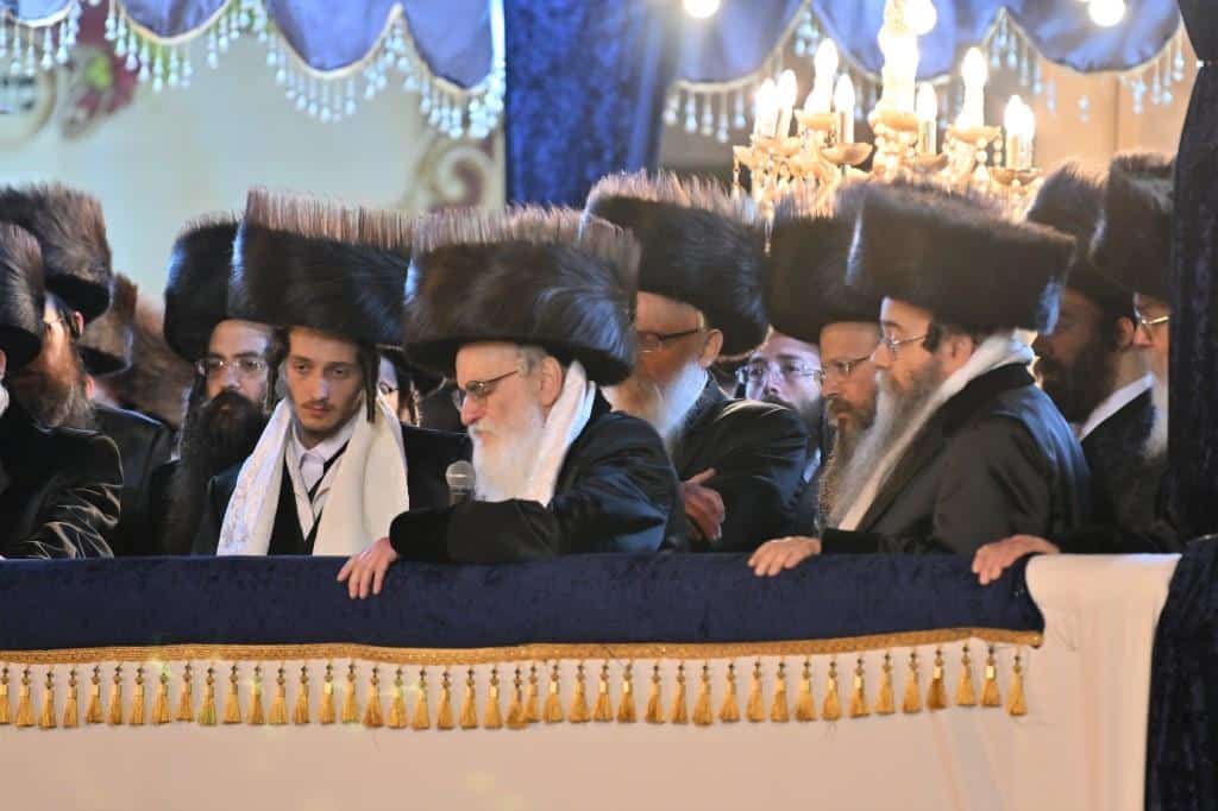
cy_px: 406
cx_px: 609
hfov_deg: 6.9
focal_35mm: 300
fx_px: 10146
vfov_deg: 4.6
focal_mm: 200
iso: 500
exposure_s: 1/125
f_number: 2.8
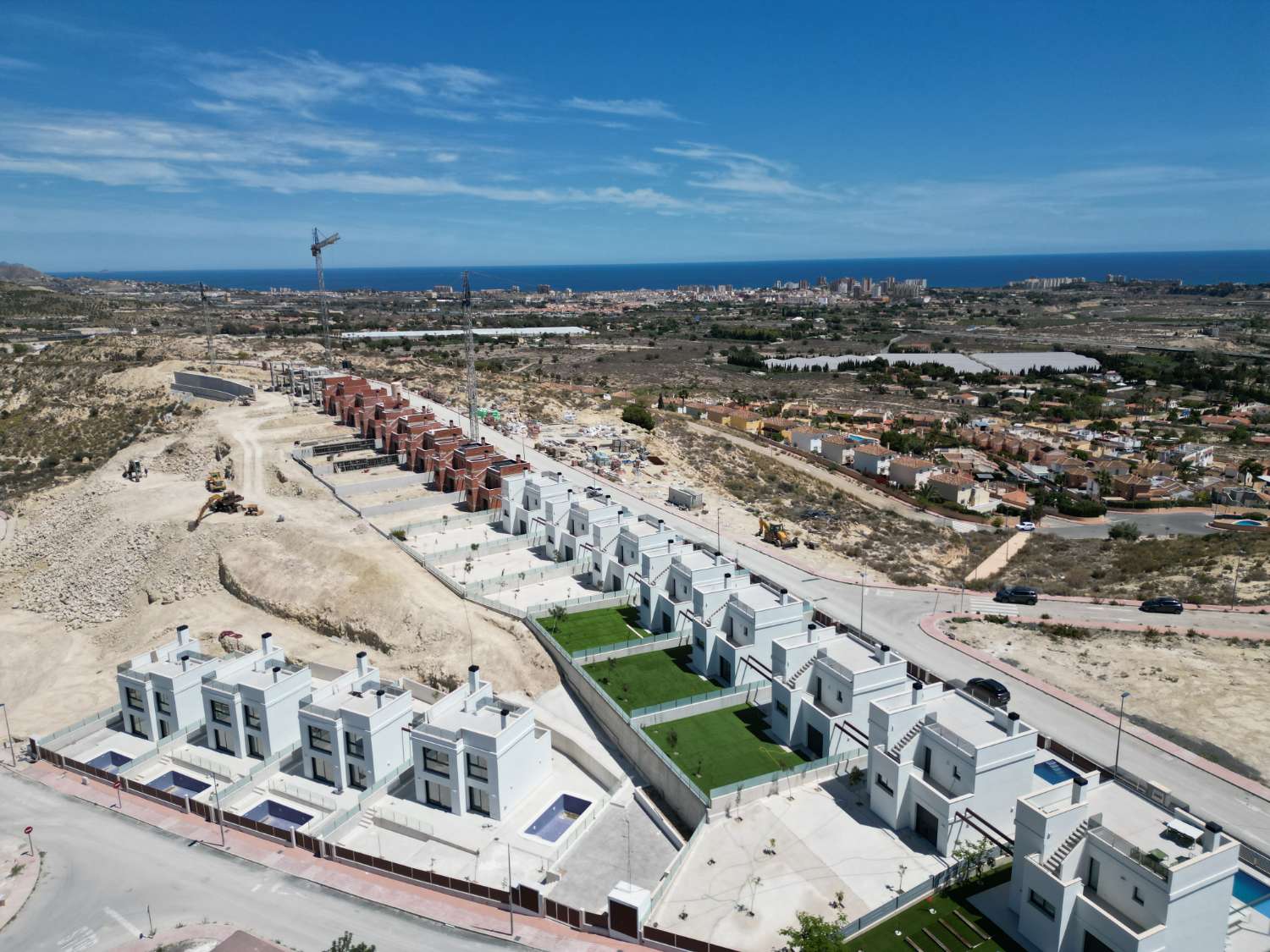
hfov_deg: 71.6
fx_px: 881
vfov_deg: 56.8
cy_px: 476
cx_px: 635
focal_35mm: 24
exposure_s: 1/6000
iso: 130
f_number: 1.7
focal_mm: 6.72
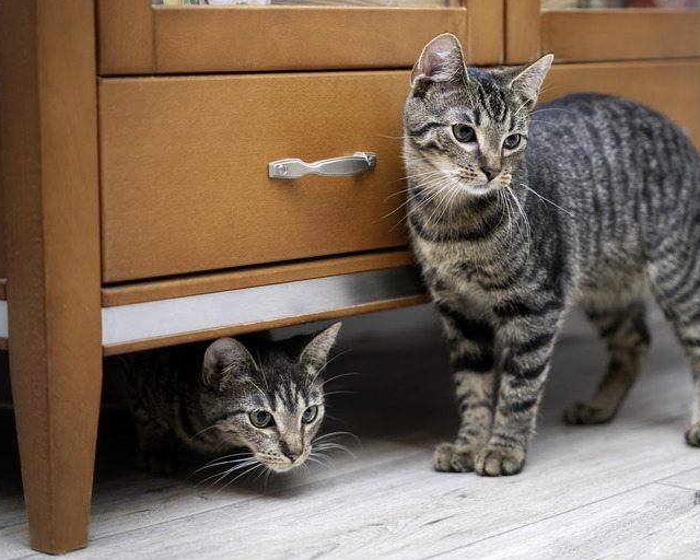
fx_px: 1657
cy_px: 281
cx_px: 421
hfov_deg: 23.8
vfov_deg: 19.2
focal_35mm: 80
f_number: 2.8
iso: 320
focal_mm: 70
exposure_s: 1/250
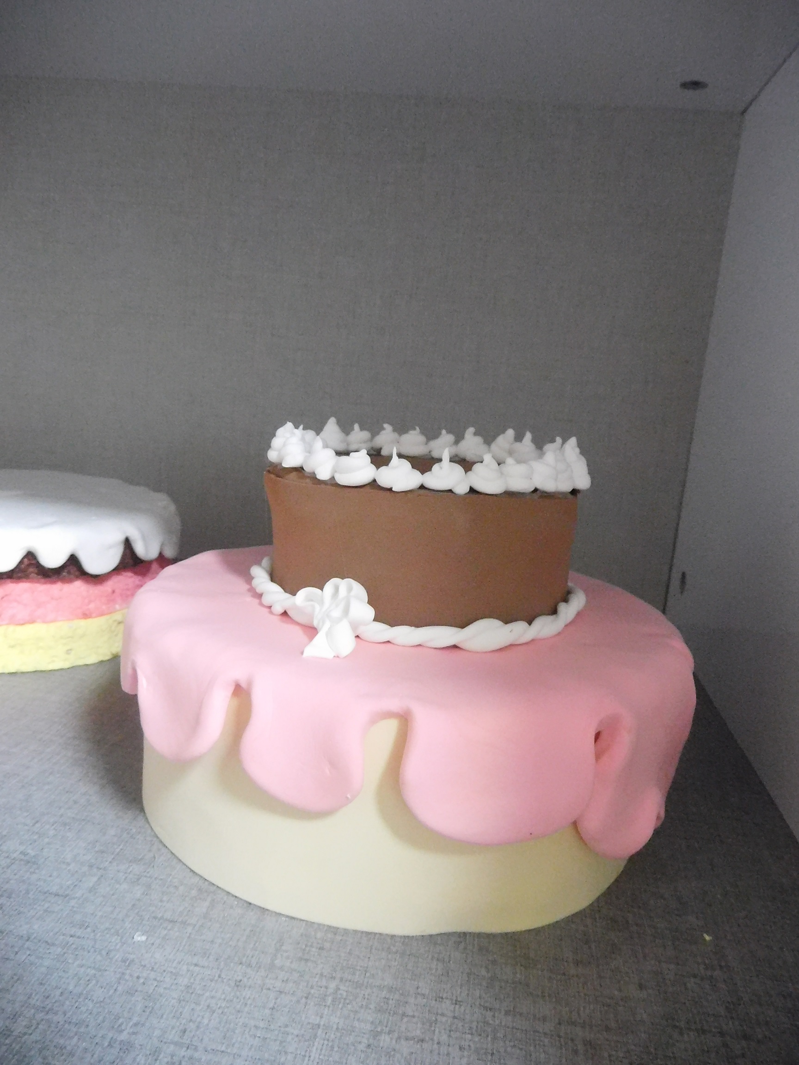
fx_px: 769
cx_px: 400
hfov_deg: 54.9
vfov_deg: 69.4
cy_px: 532
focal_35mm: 25
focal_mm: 4.5
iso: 1600
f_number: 3.4
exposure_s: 1/40
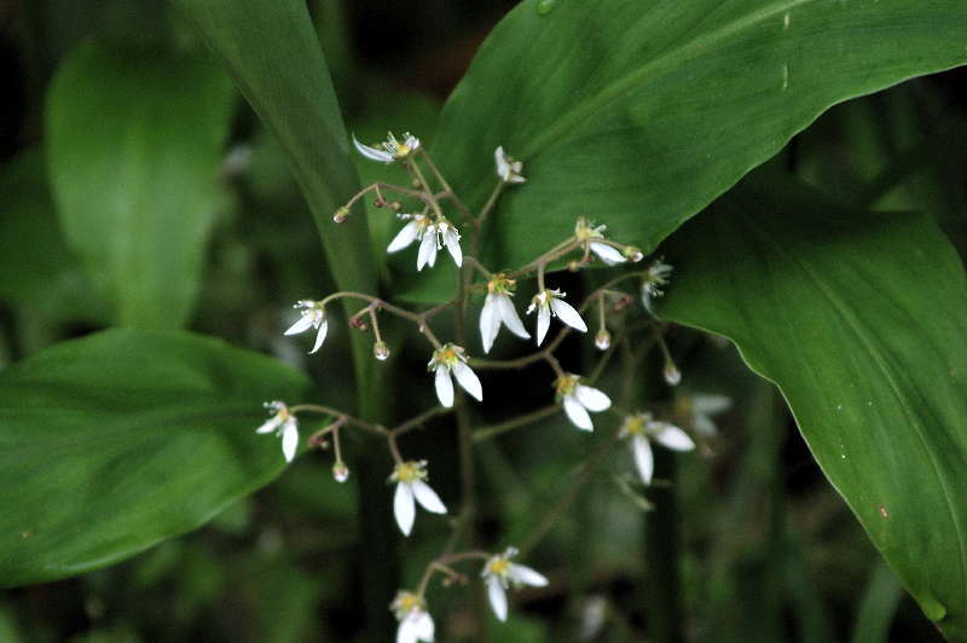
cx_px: 484
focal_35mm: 450
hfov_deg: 4.6
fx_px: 12077
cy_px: 322
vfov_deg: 3.0
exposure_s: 1/180
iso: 800
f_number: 6.3
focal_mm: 300
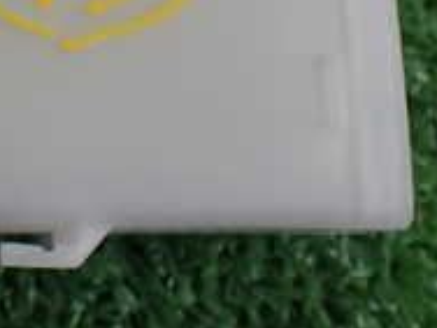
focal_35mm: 96
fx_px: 1212
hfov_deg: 19.5
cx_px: -51
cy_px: -74
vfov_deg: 14.8
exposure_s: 1/125
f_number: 2.3
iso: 320
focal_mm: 5.4
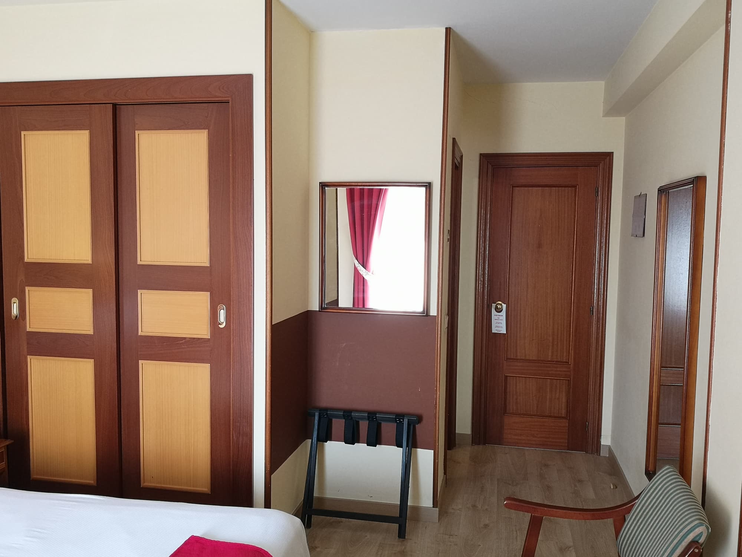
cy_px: 278
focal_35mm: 30
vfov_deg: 46.8
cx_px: 371
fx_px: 643
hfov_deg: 60.0
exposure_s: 1/50
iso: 80
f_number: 1.8
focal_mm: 3.95
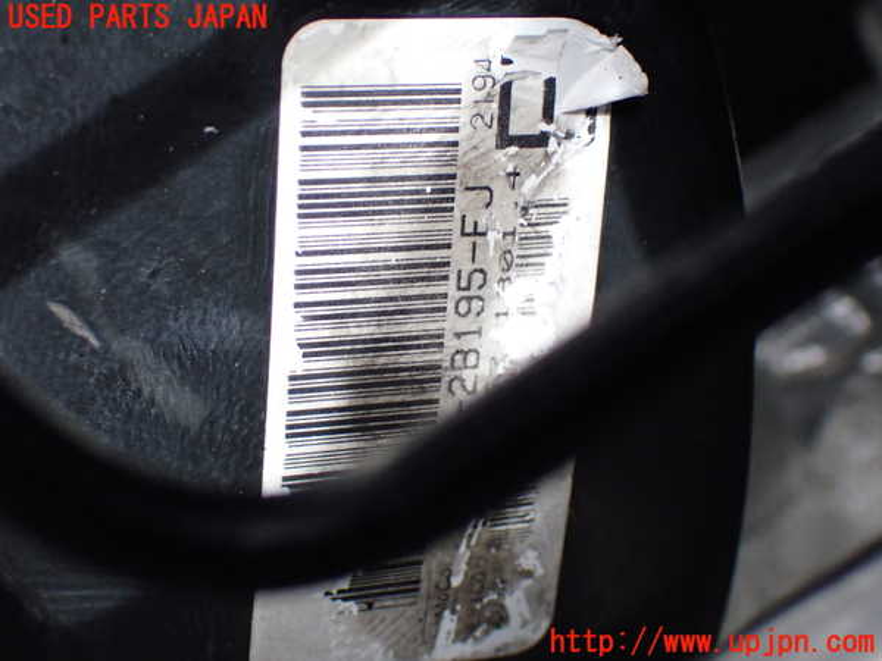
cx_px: 441
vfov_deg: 18.0
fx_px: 2089
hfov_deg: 23.8
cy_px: 330
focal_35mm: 82
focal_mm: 14.62
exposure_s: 1/320
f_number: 4.3
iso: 500
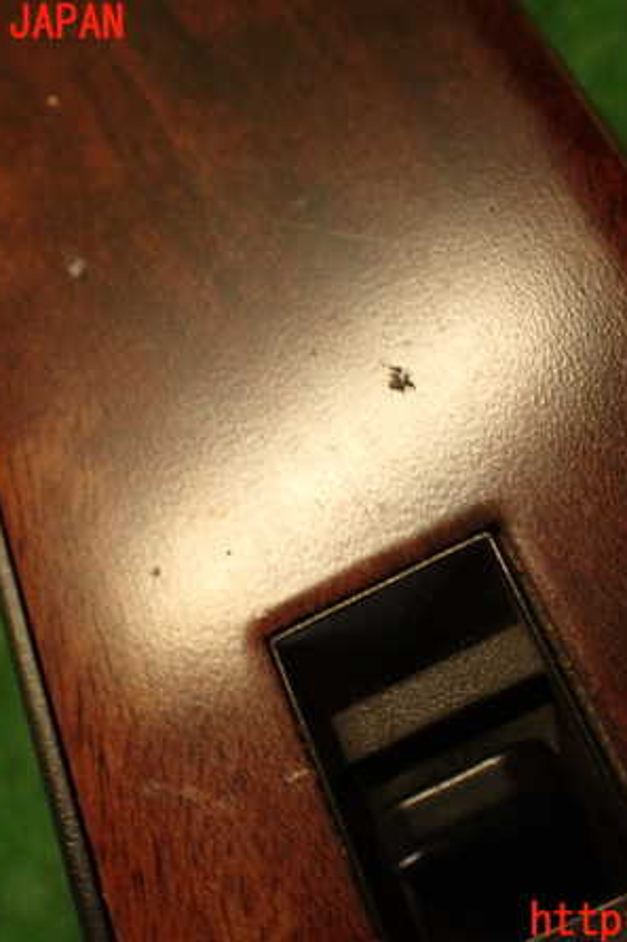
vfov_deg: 46.4
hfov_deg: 31.8
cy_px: 473
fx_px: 1098
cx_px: 374
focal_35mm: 42
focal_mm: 5.4
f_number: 2.3
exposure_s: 1/50
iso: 200
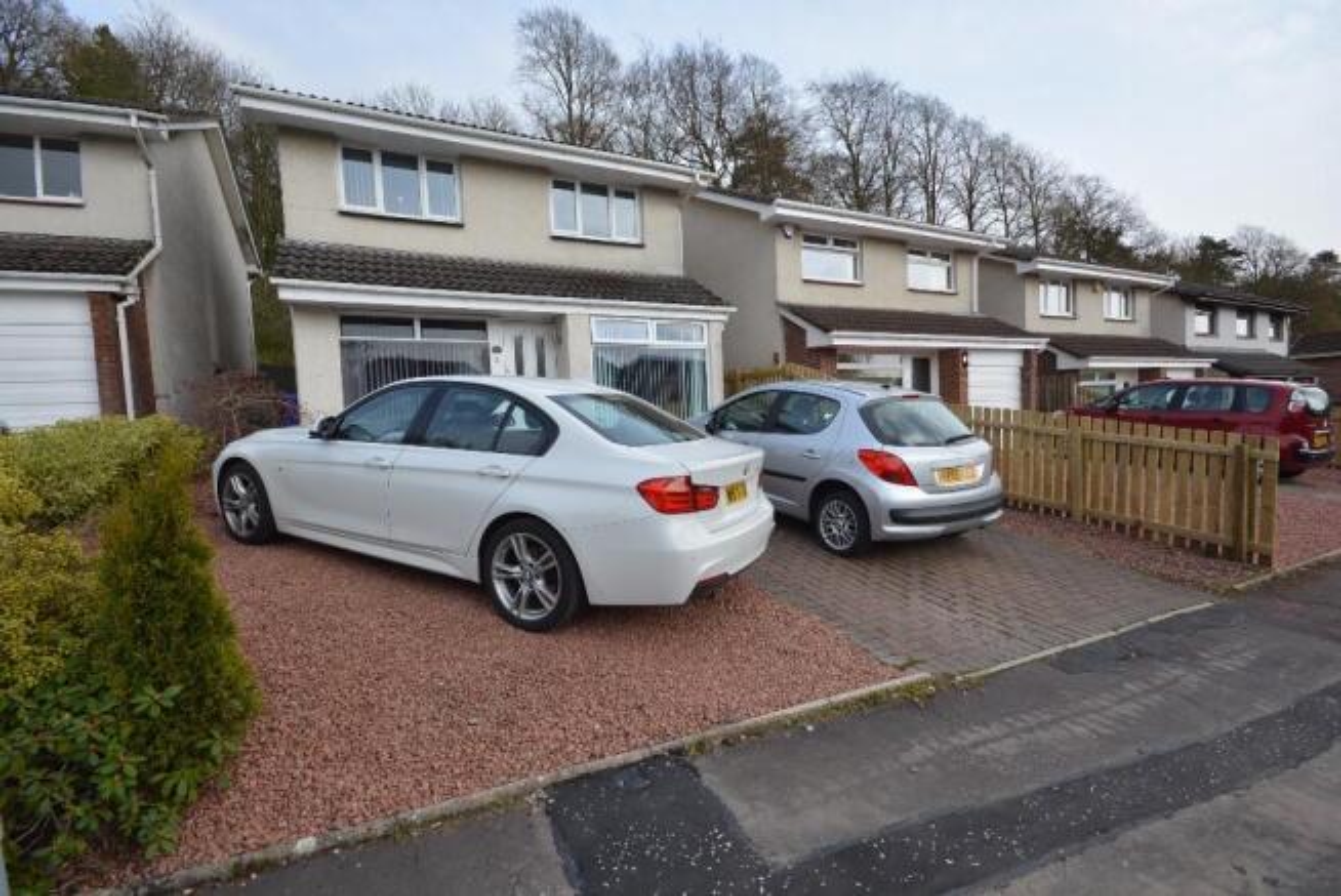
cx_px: 670
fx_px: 559
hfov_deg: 100.4
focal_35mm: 15
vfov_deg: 77.4
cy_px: 448
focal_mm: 10
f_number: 10
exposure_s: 1/400
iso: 400
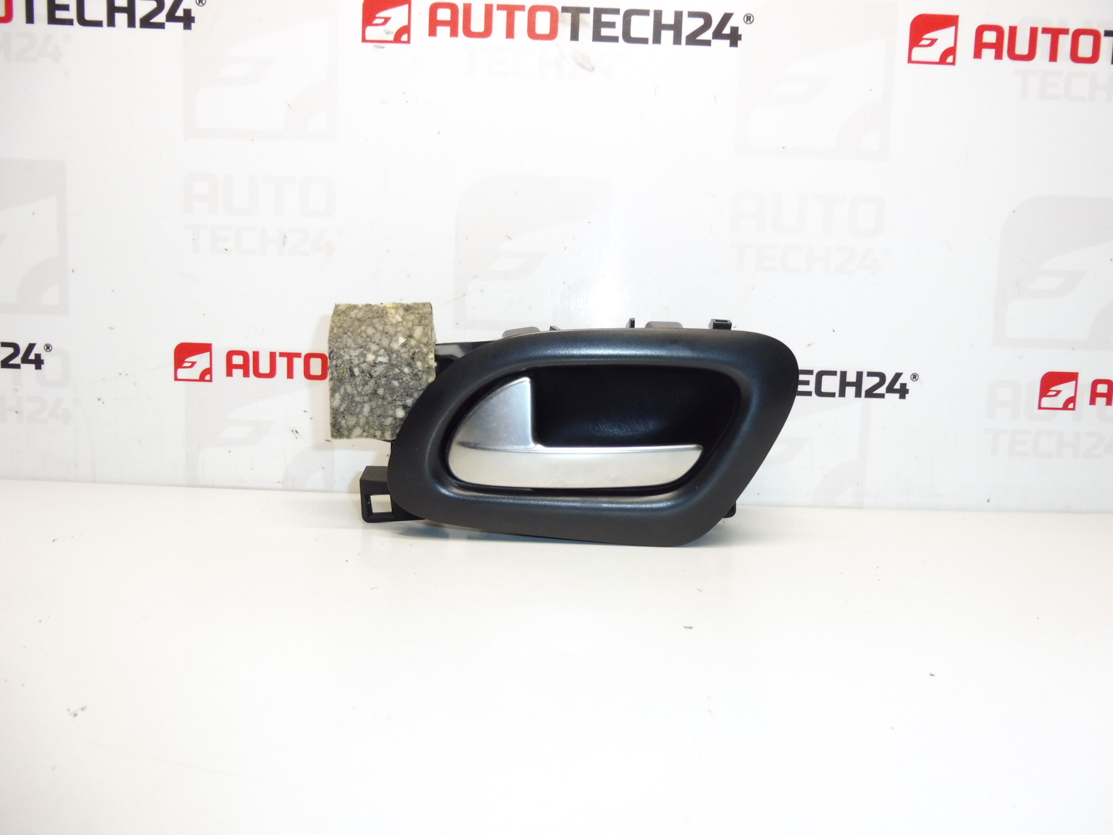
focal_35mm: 25
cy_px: 418
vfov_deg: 54.9
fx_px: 804
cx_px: 556
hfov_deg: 69.4
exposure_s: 1/100
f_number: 3.5
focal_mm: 4.4
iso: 200
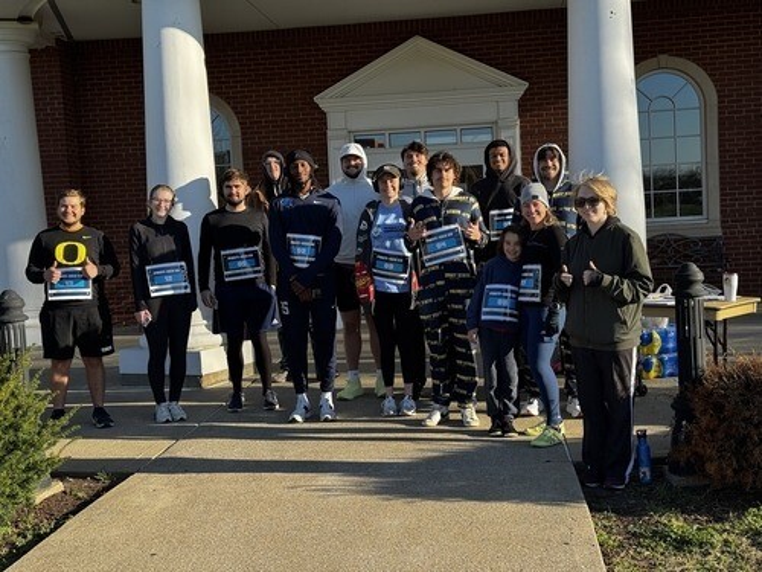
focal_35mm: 48
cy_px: 286
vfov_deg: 30.3
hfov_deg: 39.7
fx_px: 1057
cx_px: 381
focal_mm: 6.76
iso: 64
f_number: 1.78
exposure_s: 1/1724
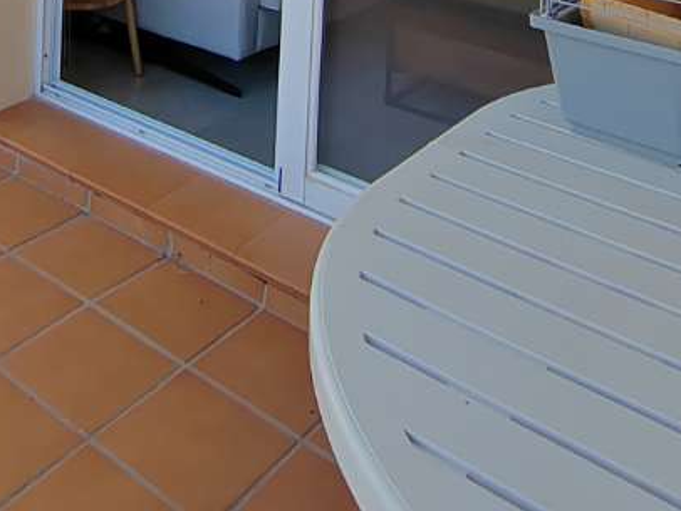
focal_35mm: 48
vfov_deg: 23.8
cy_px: -261
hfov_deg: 37.8
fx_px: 945
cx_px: 114
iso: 100
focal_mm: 2.16
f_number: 2.2
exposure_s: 1/310
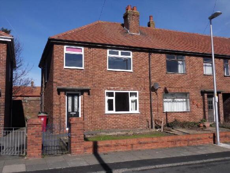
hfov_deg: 51.4
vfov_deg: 39.6
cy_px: 86
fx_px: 239
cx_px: 115
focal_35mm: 36
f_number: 8.7
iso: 80
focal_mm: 6.3
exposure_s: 1/350
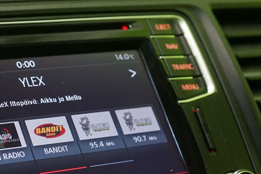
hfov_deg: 18.2
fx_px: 805
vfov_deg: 12.3
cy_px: 122
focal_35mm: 111
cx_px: 47
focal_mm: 40
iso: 6400
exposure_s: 1/100
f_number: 4
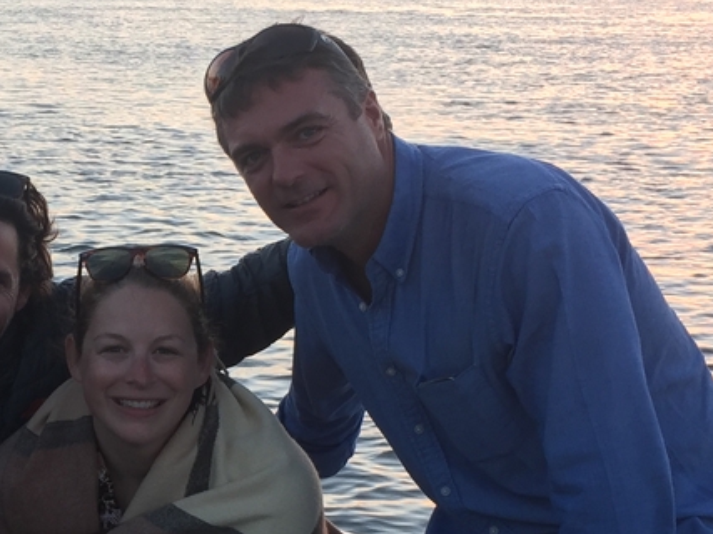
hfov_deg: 21.9
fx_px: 1791
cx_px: 50
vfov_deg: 16.8
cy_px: 451
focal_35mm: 87
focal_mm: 4.15
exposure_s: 1/115
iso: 32
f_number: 2.2
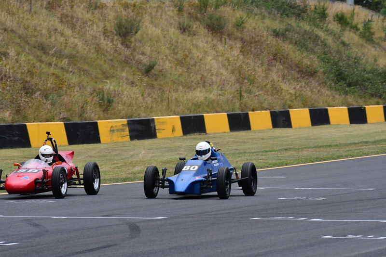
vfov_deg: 4.6
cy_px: 128
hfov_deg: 6.9
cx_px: 193
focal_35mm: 300
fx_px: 3218
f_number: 10
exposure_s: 1/640
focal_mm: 200
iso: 2500
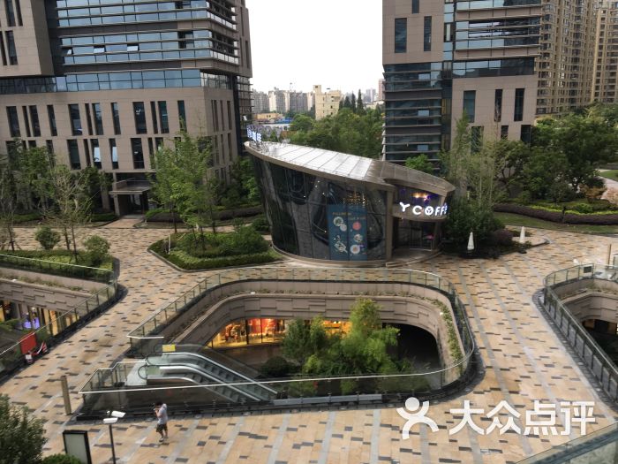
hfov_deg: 61.7
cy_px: 232
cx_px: 309
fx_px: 518
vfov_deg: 48.2
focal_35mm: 29
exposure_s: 1/100
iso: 40
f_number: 2.2
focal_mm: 4.15
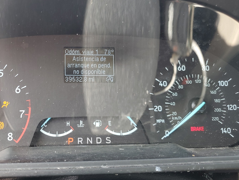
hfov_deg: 48.2
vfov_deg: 37.7
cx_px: 81
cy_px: 87
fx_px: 262
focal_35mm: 38
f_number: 1.5
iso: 51
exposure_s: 1/100
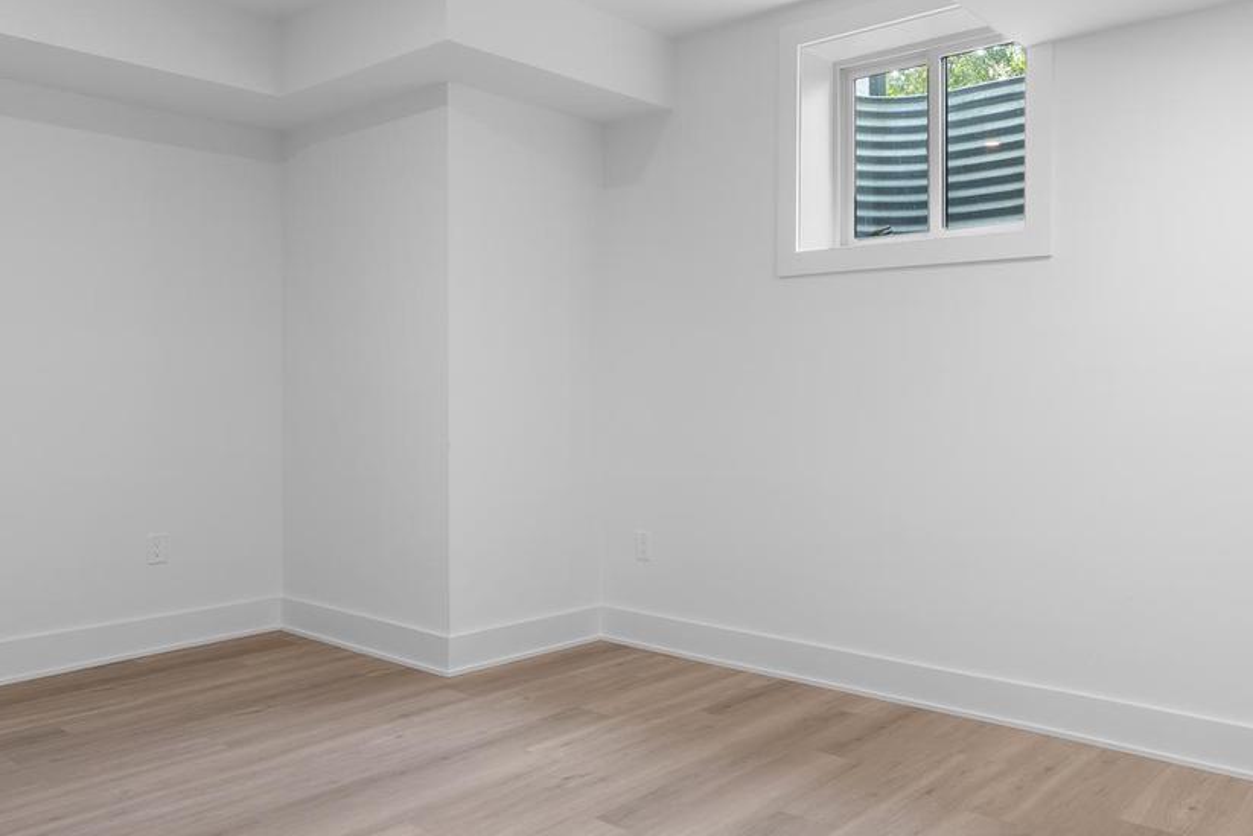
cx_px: 694
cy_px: 385
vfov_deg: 46.4
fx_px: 975
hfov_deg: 65.3
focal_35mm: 28
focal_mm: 16
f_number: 9
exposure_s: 1/3
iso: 640
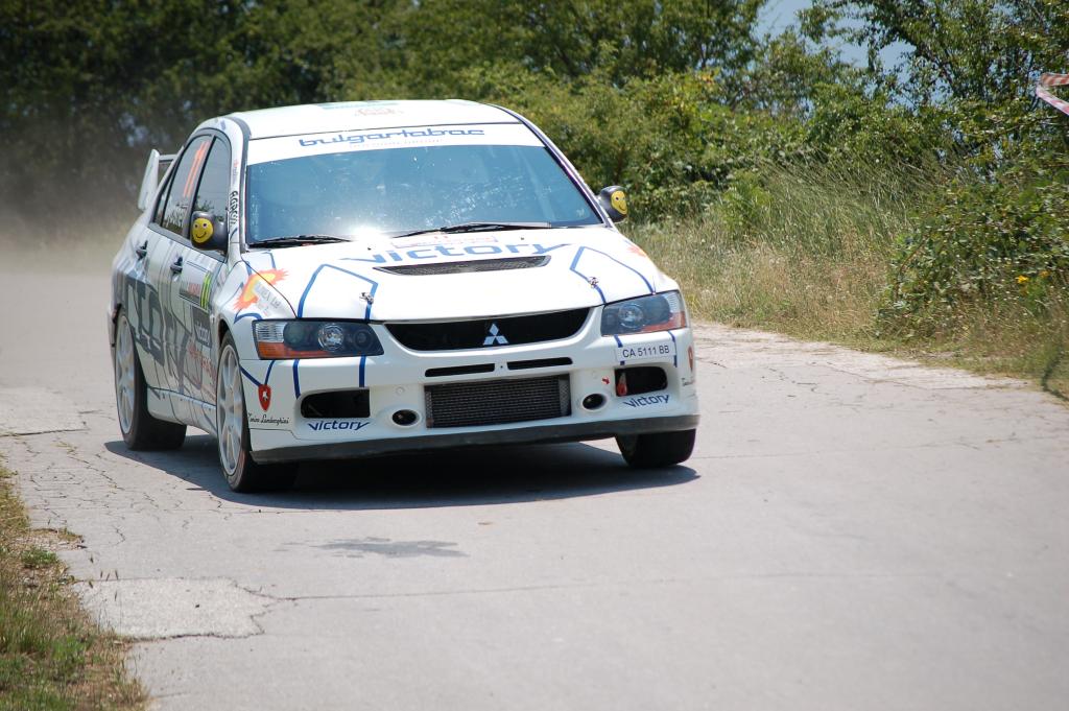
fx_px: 6008
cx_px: 534
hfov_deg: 10.2
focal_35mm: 202
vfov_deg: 6.8
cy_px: 356
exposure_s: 1/1000
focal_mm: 135
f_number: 5
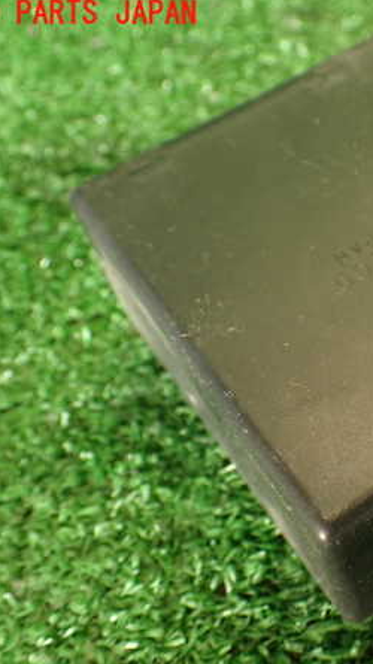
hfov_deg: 24.3
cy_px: 331
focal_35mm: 47
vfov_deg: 43.7
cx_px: 373
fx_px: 827
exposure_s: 1/30
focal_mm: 5.79
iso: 200
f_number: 2.4
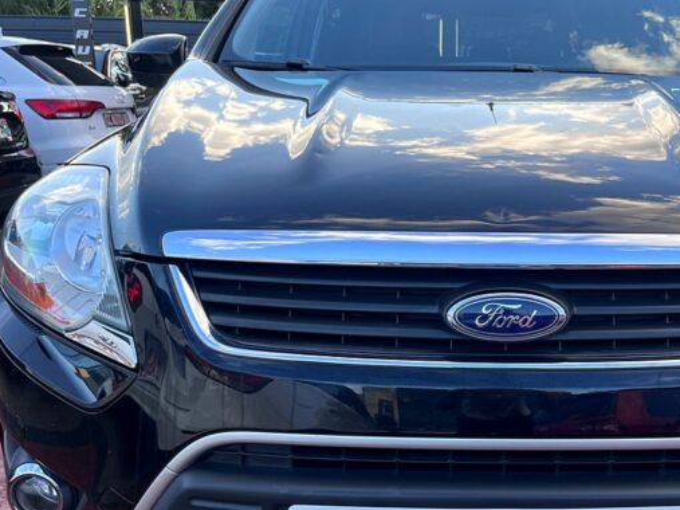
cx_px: 492
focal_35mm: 41
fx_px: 805
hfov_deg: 44.6
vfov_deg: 35.0
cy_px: 295
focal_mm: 5.1
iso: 50
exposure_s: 1/477
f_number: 1.6
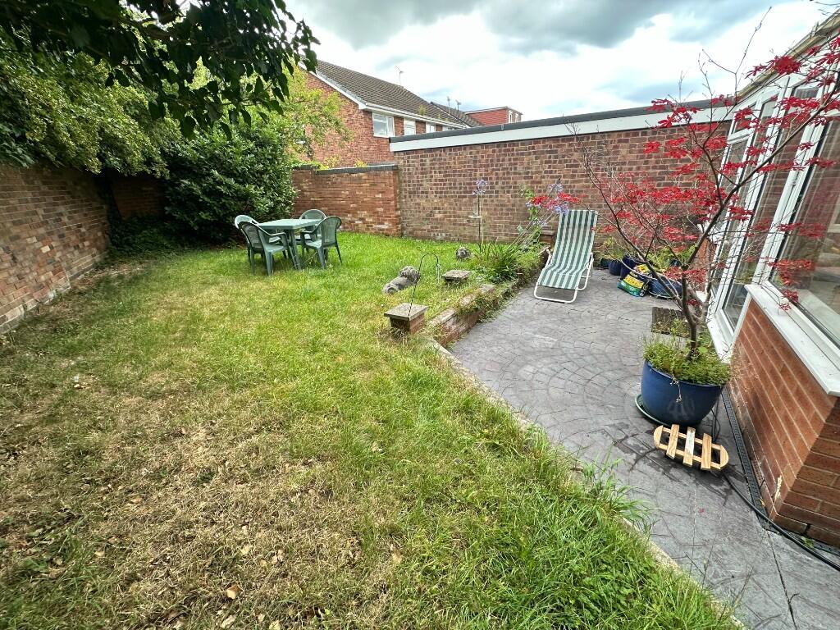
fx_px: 340
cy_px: 315
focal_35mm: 14
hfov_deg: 102.1
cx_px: 420
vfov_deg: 85.7
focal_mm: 2.22
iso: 80
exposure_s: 1/99
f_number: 2.2
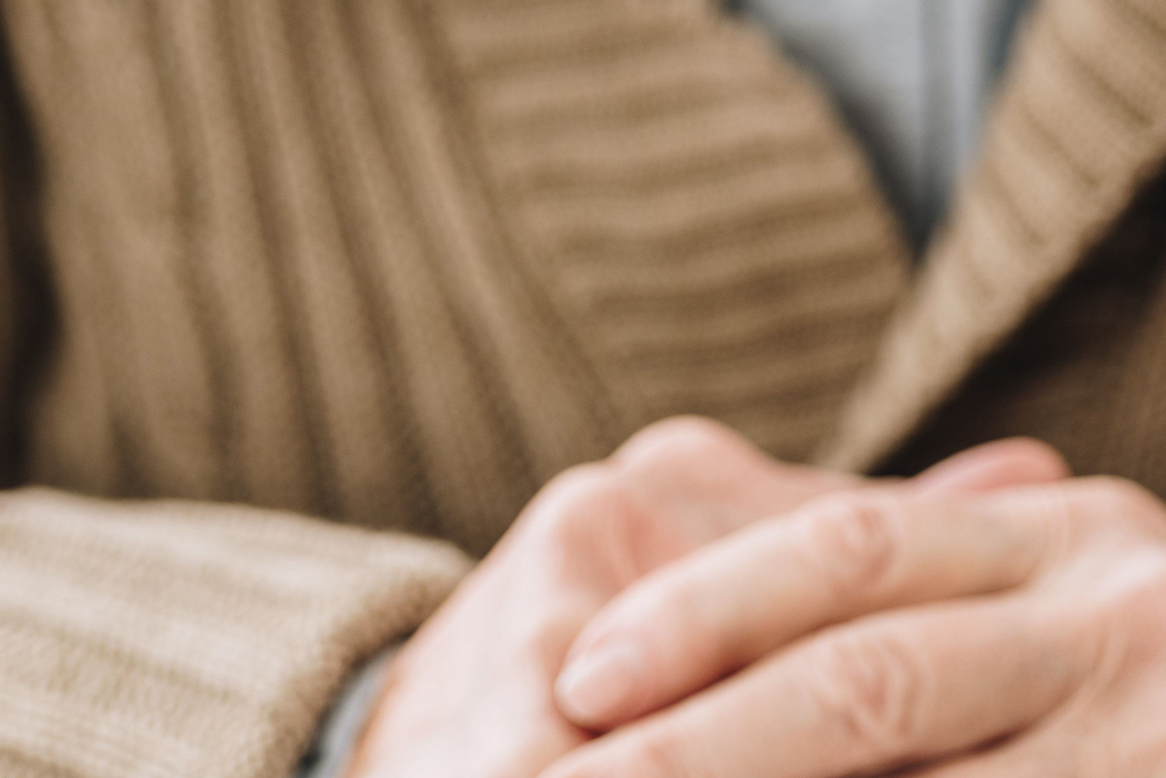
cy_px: 902
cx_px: 590
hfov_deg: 6.8
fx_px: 9751
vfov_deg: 4.6
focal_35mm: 301
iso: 100
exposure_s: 1/200
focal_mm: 105
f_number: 3.2
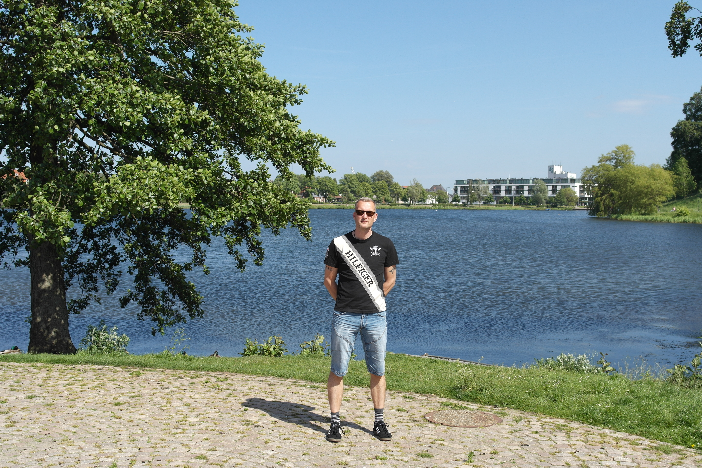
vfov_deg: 31.2
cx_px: 351
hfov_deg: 45.4
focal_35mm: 43
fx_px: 838
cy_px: 234
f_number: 7.1
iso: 100
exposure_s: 1/250
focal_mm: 28
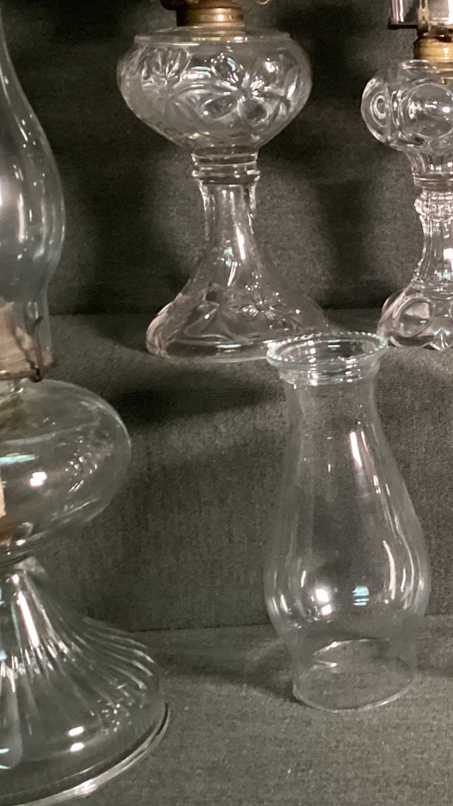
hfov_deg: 19.7
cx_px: 586
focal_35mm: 56
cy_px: 324
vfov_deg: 37.1
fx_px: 1197
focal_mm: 3.3
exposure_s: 1/40
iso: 320
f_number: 2.4
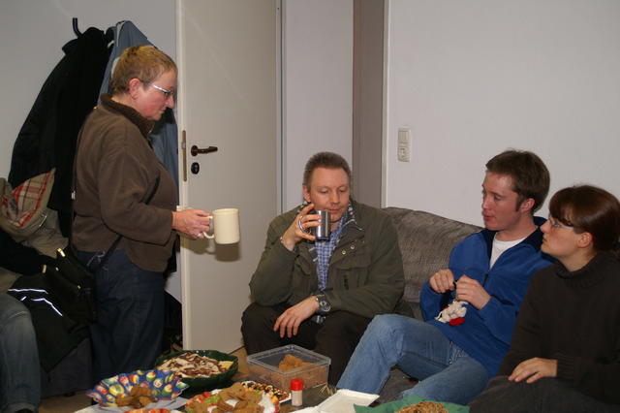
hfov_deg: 37.9
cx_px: 310
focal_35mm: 52
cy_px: 206
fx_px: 904
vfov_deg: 25.7
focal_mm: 35
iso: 100
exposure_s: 1/60
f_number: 4.5
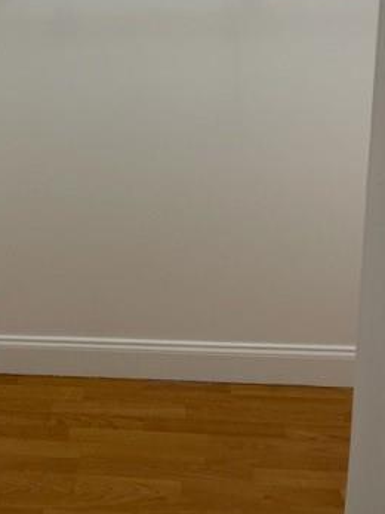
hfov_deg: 29.6
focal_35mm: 48
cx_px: 77
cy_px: 102
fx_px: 712
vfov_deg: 38.2
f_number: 1.6
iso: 125
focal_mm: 5.1
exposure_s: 1/120
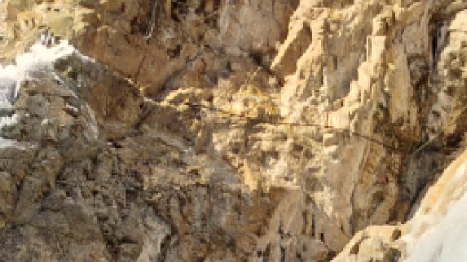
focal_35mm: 81
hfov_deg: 23.5
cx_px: 591
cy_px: 473
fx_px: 1003
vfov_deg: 13.4
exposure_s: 1/473
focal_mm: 5.2
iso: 50
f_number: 1.7
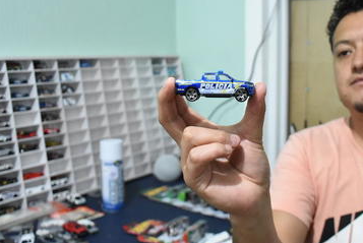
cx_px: 219
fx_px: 424
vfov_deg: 31.9
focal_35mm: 42
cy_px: 95
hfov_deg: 46.1
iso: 4000
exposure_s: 1/60
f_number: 3.5
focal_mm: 20
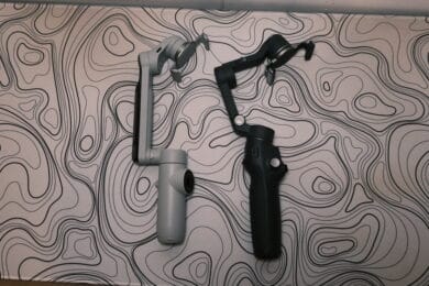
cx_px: 214
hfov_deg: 63.7
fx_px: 346
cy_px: 143
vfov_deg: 45.0
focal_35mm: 29
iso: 2500
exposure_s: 1/100
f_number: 8
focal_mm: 19
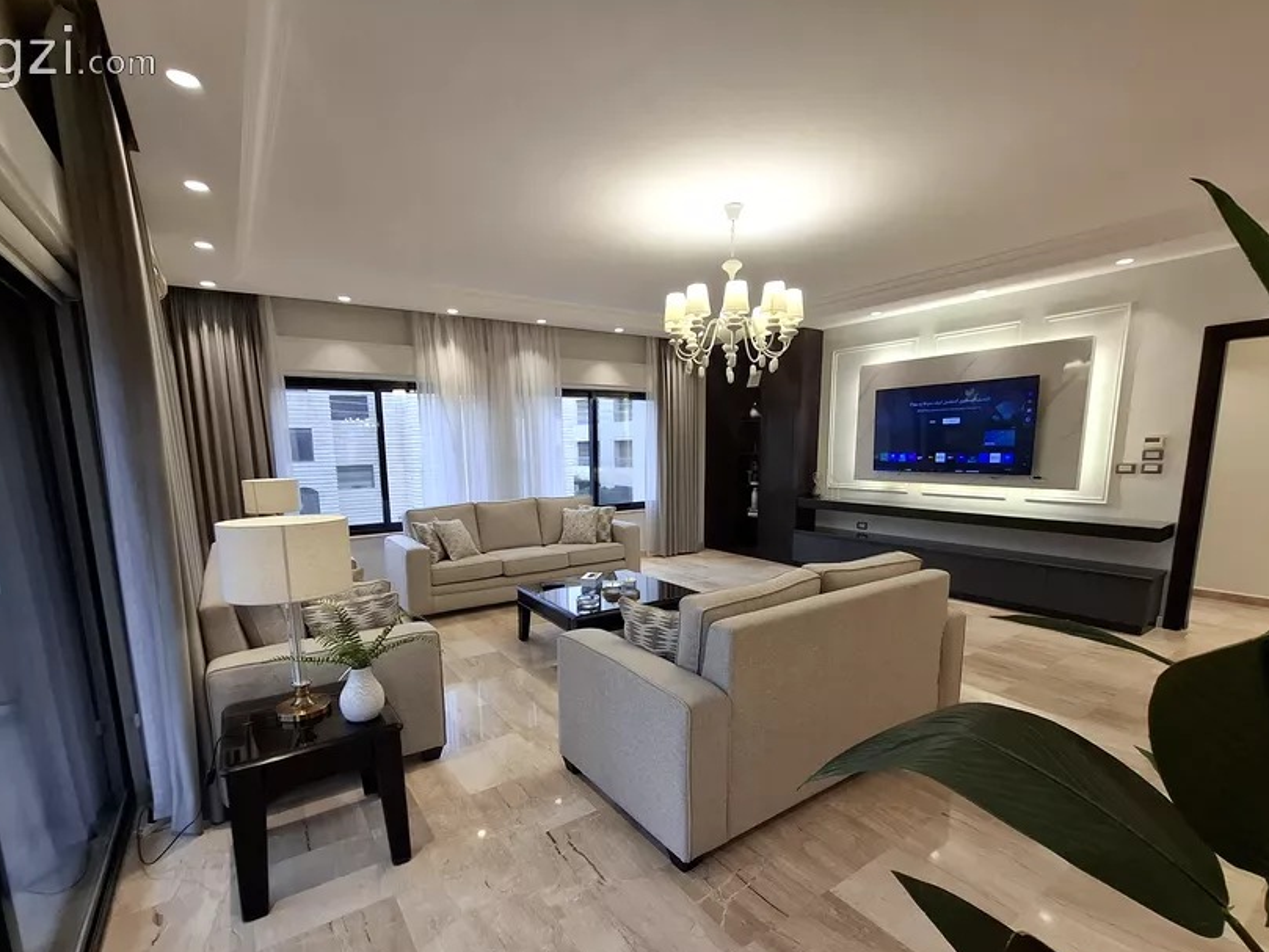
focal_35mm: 15
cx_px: 606
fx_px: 550
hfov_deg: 98.1
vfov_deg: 81.3
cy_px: 541
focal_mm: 1.74
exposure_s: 1/50
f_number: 2.2
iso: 50
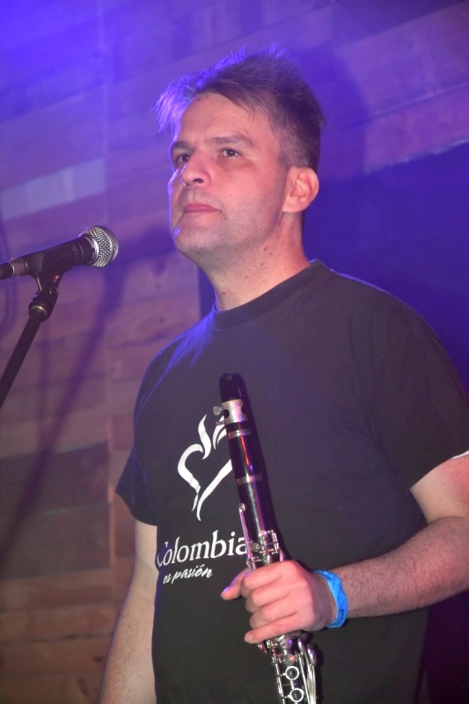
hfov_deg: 8.7
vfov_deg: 13.0
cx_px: 234
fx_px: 3079
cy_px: 352
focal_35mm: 158
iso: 3200
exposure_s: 1/60
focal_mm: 105
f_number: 5.6
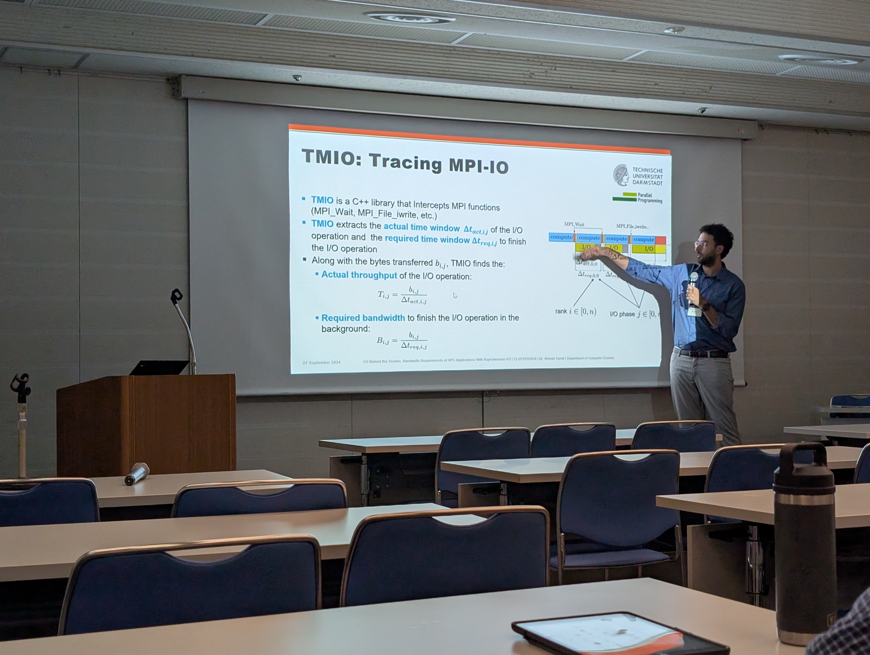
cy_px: 328
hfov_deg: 38.9
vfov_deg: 29.7
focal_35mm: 49
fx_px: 1233
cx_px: 435
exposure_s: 1/24
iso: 71
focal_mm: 6.9
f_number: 1.68
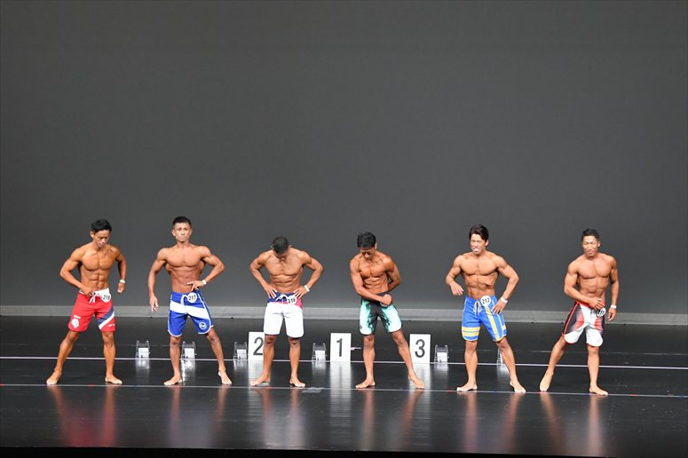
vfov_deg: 9.1
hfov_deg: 13.7
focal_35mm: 150
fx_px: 2865
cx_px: 344
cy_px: 229
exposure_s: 1/400
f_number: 5.6
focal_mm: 100
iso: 5000
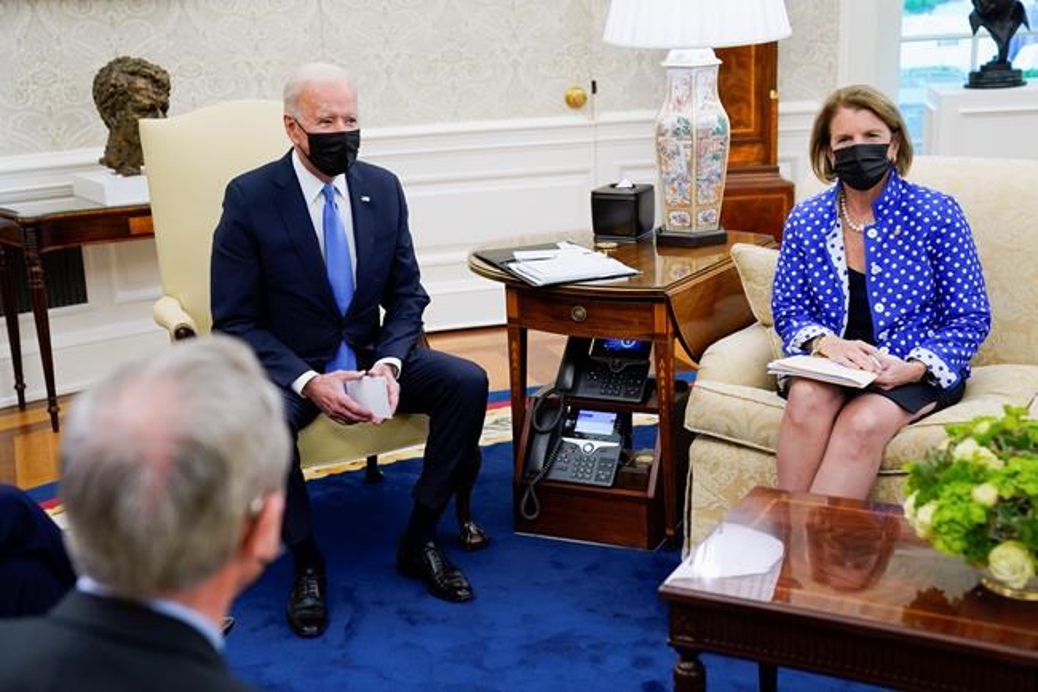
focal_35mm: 51
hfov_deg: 38.9
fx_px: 1470
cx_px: 519
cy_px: 346
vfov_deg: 26.5
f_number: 3.2
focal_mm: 51
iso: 2000
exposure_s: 1/500
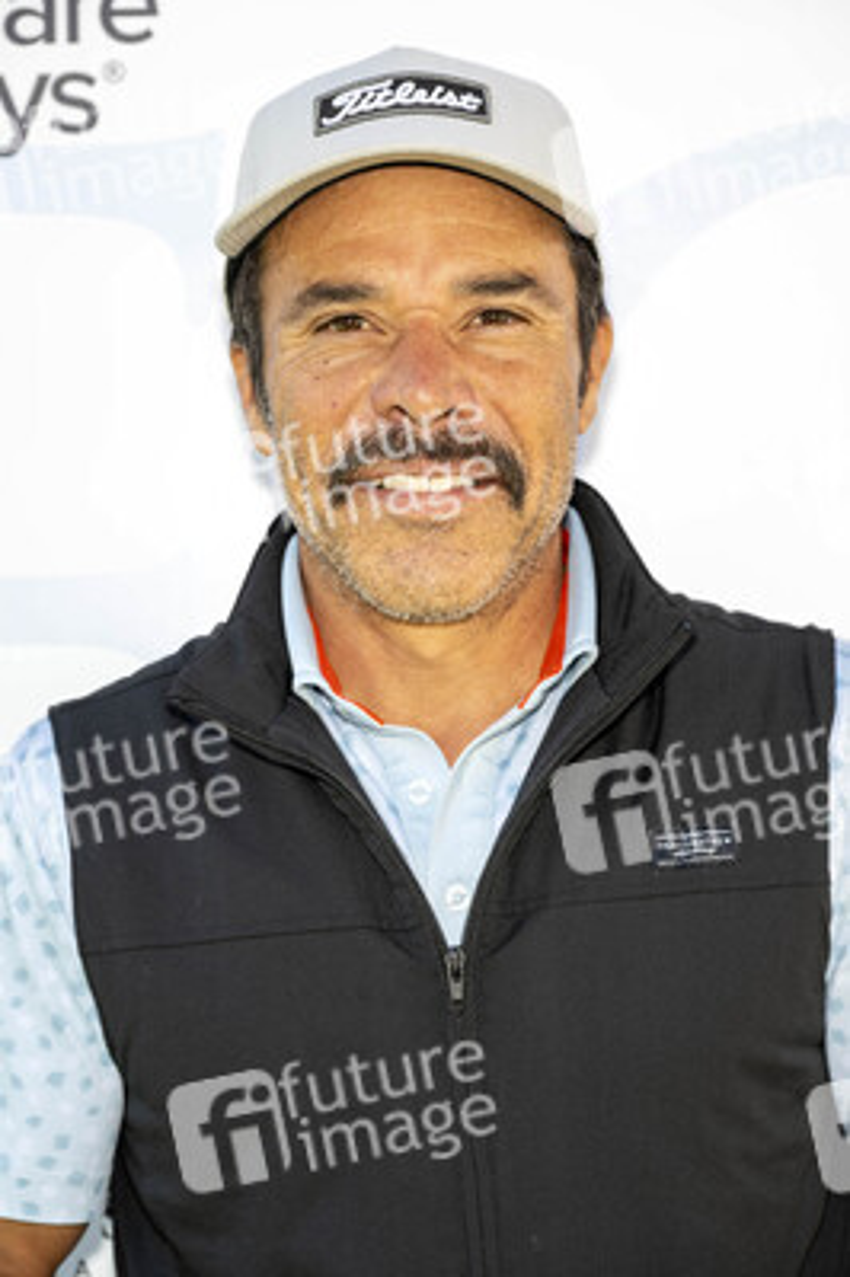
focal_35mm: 86
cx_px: 425
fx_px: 3051
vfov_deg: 23.7
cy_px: 638
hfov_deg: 15.9
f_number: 5.6
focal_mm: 86
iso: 200
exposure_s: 1/200
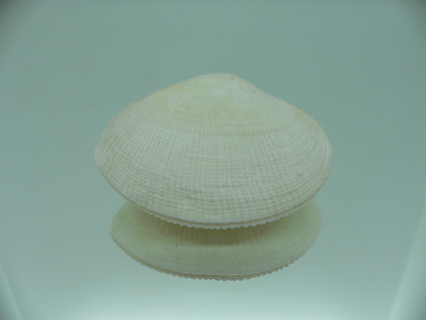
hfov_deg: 52.6
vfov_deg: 40.7
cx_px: 213
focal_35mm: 35
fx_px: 431
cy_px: 160
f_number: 2.8
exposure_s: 1/80
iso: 80
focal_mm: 4.6
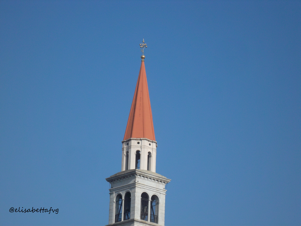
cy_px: 113
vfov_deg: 11.0
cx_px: 150
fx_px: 1174
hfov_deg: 14.6
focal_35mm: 135
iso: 80
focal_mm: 24.5
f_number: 5.9
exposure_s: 1/450
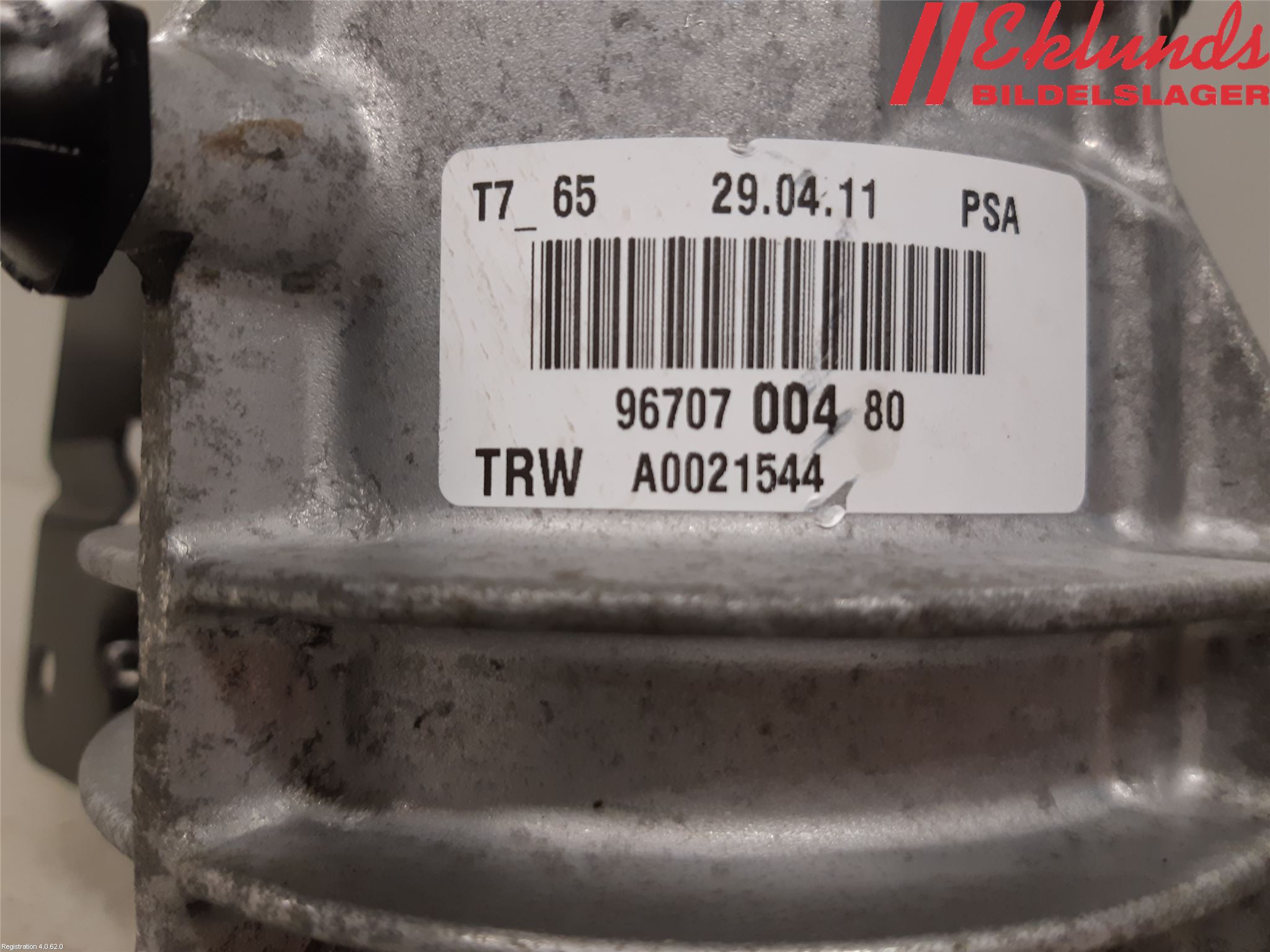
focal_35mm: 26
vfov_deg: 53.1
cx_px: 635
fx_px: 954
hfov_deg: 67.3
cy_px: 476
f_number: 1.7
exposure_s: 1/50
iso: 100
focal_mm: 3.93
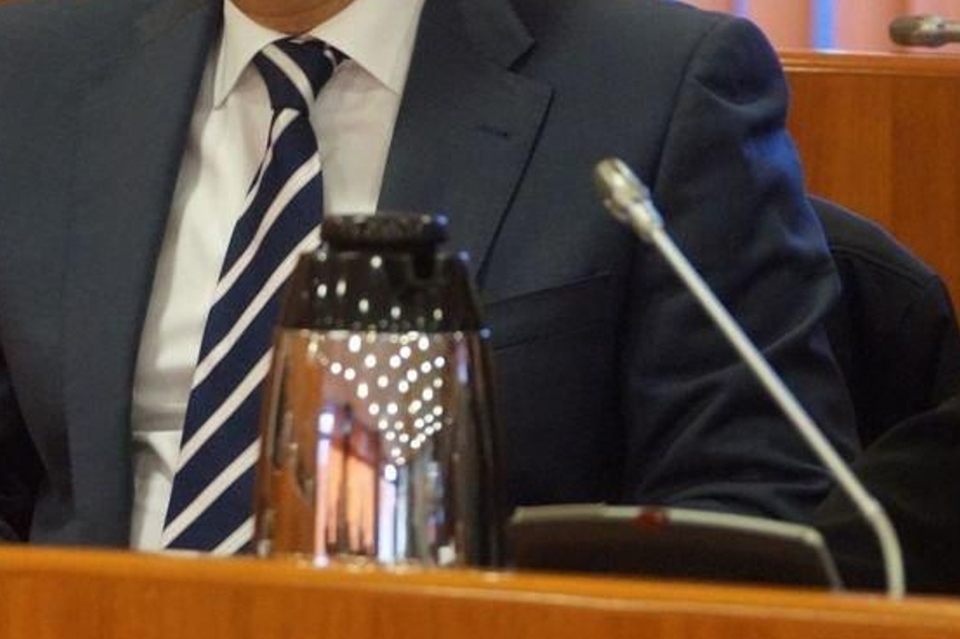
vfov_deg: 2.4
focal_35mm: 584
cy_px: 75
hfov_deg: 3.5
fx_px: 15561
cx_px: 257
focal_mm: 210
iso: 3200
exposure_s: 1/60
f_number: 5
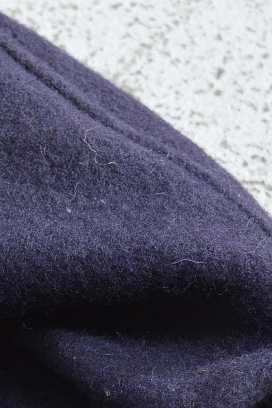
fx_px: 2258
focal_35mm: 199
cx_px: -129
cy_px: 436
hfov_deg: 6.8
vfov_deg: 10.2
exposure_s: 1/200
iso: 100
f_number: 5.6
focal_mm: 35
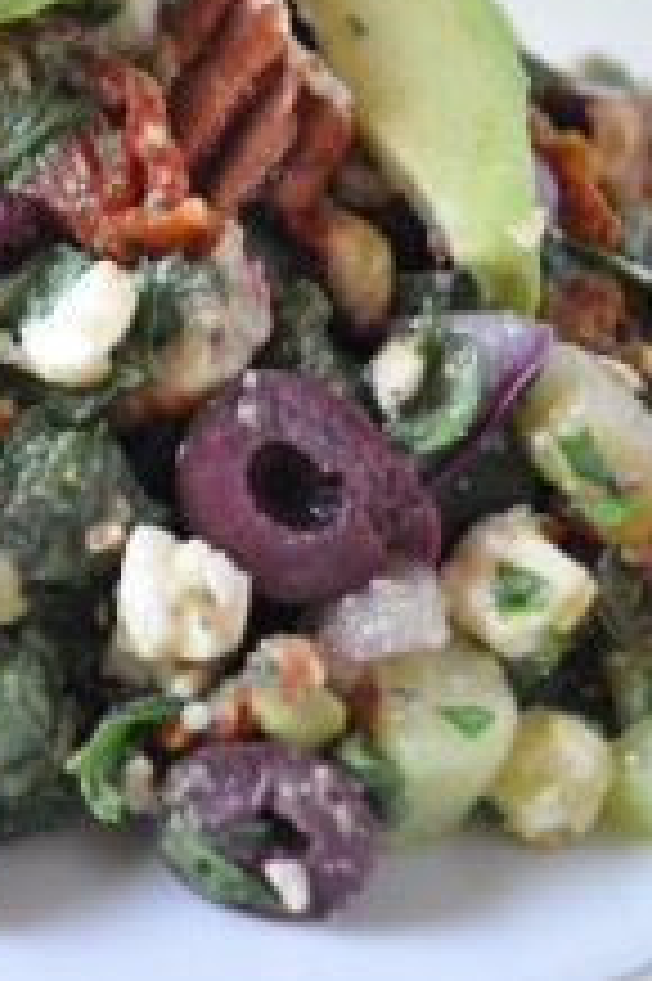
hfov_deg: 15.2
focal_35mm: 88
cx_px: -27
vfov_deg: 23.1
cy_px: 423
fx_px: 2394
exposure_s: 1/60
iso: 1400
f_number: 4.8
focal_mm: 32
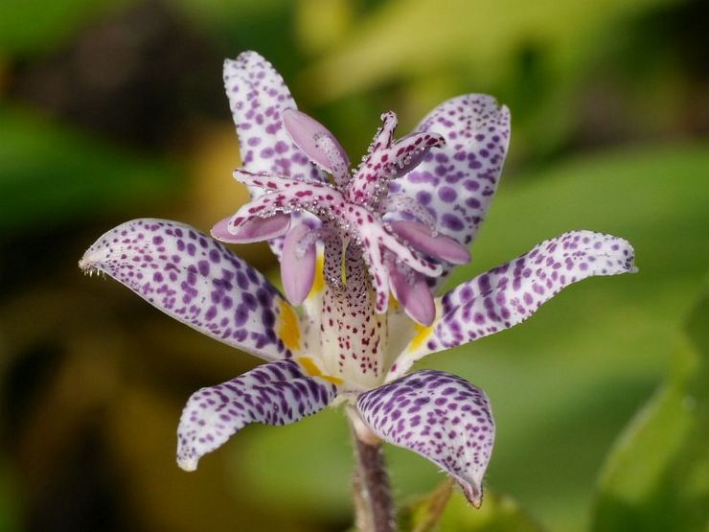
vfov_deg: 16.4
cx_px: 354
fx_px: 1843
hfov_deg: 21.8
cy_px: 266
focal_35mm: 90
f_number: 9
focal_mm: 45
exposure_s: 1/500
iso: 640
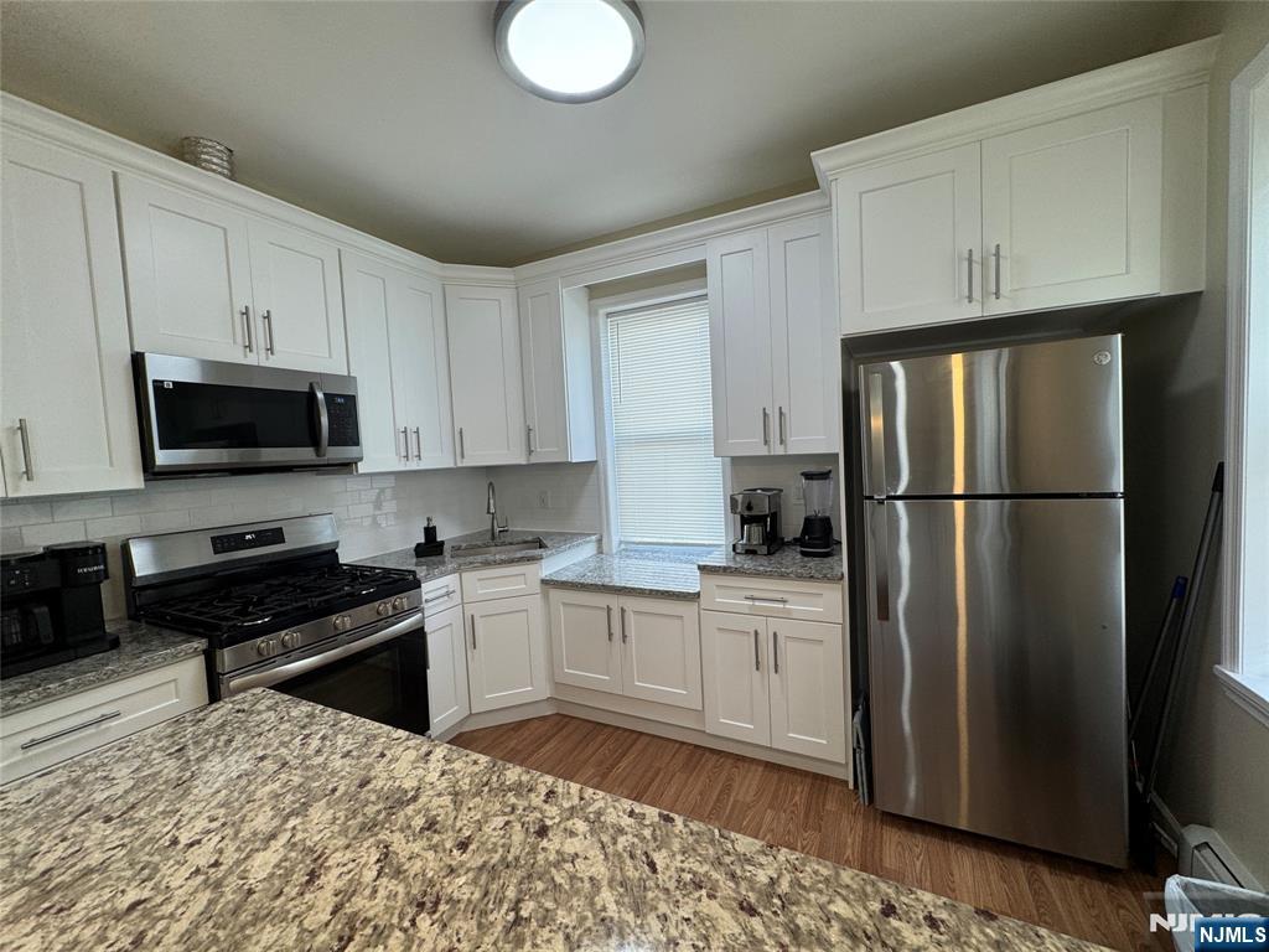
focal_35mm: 14
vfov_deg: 85.7
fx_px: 513
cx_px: 634
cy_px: 476
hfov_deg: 102.1
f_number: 2.2
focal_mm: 2.22
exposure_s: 1/120
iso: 80
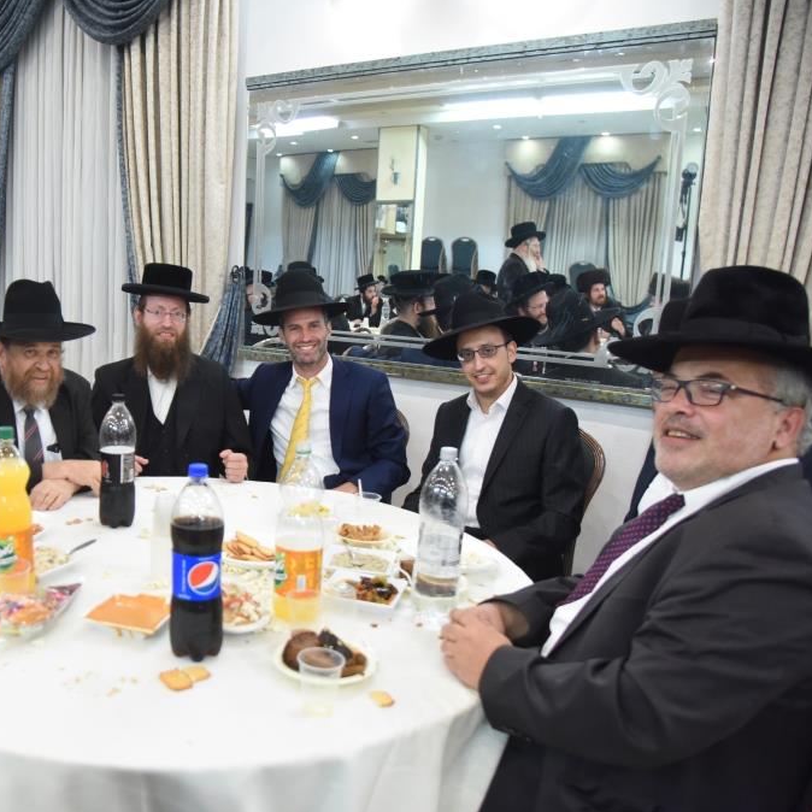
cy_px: 407
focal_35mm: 31
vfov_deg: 52.5
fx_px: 823
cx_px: 199
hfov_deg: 50.3
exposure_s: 1/100
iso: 2500
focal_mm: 24
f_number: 4
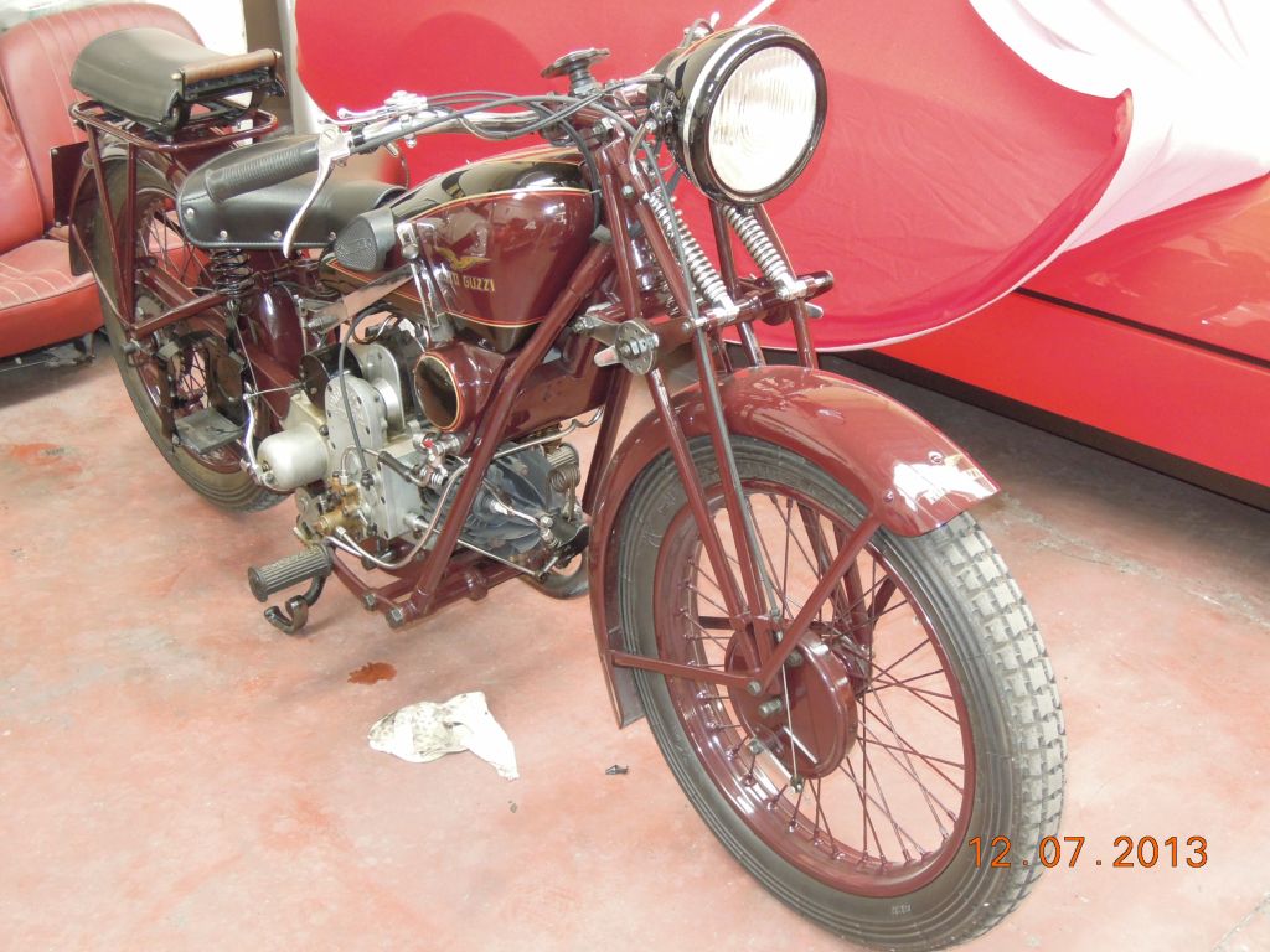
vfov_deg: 32.2
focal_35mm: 45
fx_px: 1651
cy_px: 476
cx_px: 635
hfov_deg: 42.1
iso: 560
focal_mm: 8.1
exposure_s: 1/40
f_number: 3.5
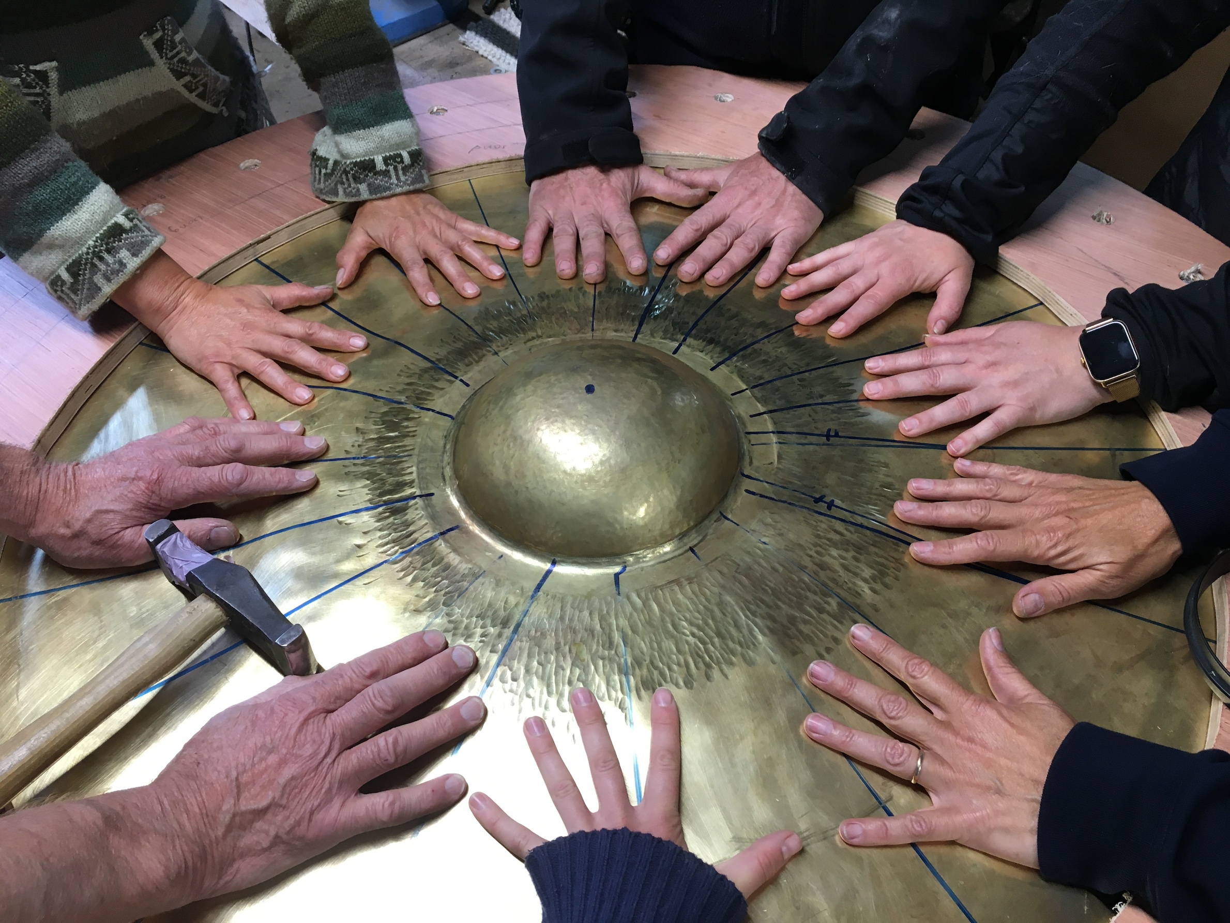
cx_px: 615
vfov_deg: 48.2
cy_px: 462
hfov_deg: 61.7
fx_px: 1030
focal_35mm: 29
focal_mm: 4.15
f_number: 2.2
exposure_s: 1/33
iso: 80
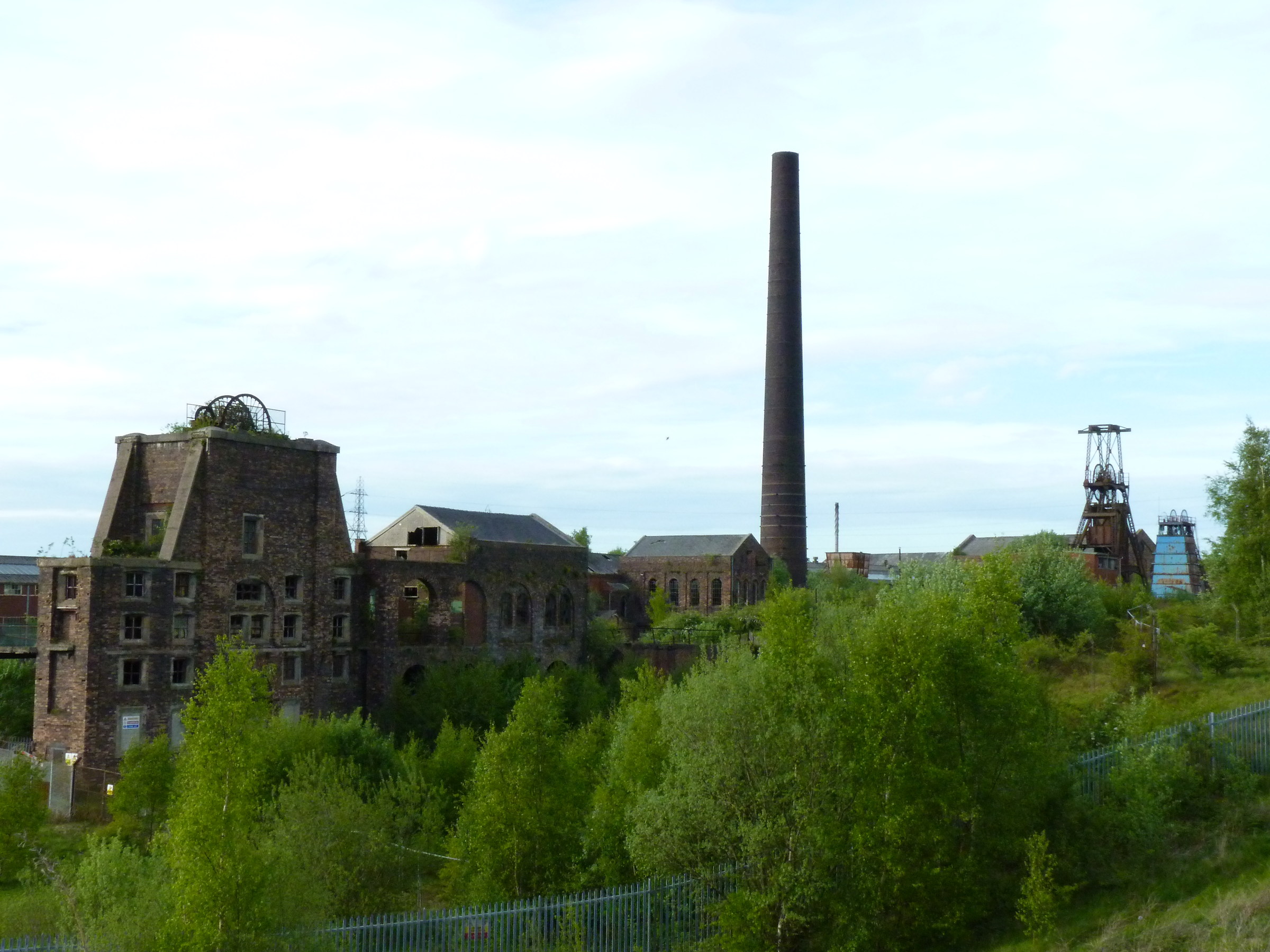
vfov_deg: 31.5
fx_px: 1688
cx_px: 635
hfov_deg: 41.2
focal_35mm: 46
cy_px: 476
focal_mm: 8.2
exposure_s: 1/320
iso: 400
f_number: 8
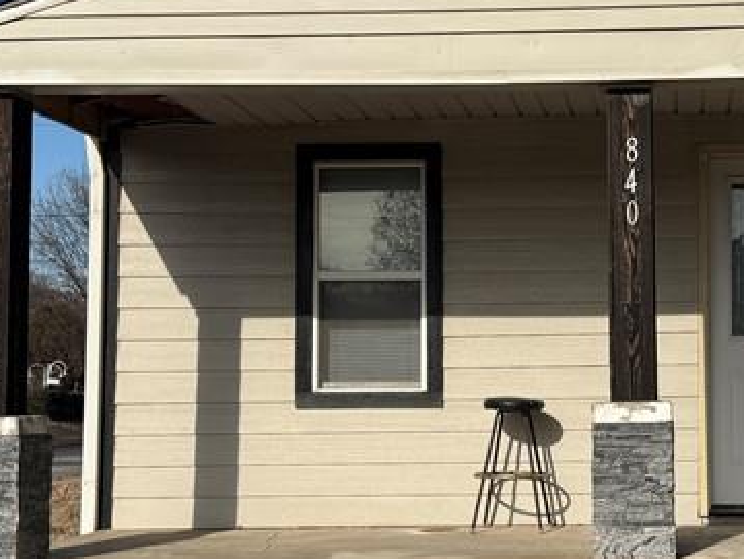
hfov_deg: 27.9
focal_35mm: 68
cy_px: 301
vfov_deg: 21.6
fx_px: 1462
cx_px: 612
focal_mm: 6.76
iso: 80
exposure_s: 1/6711
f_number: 1.78
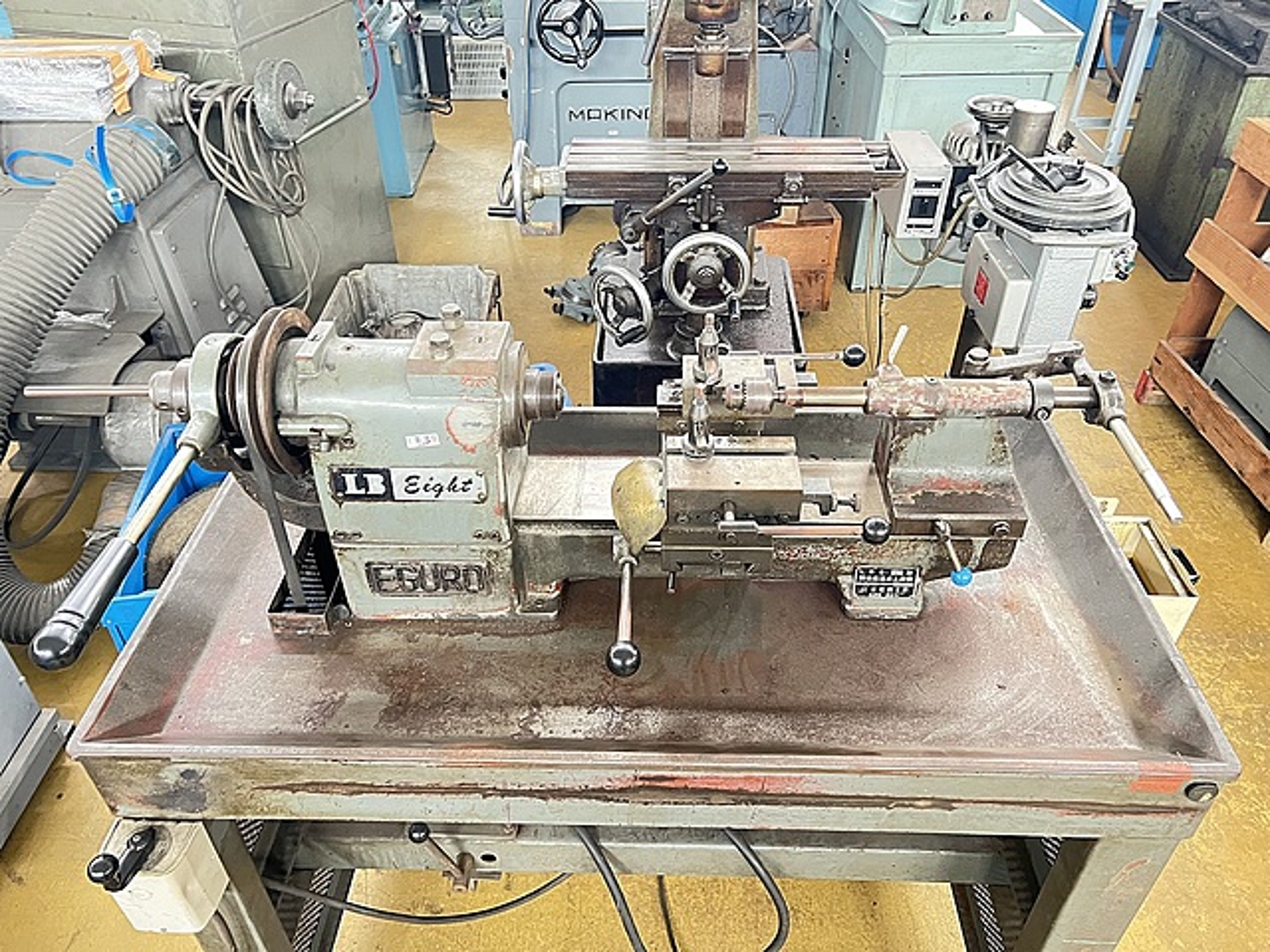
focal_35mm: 26
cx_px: 635
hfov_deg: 67.3
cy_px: 476
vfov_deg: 53.1
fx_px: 954
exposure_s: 1/49
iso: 500
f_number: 1.5
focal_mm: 5.7
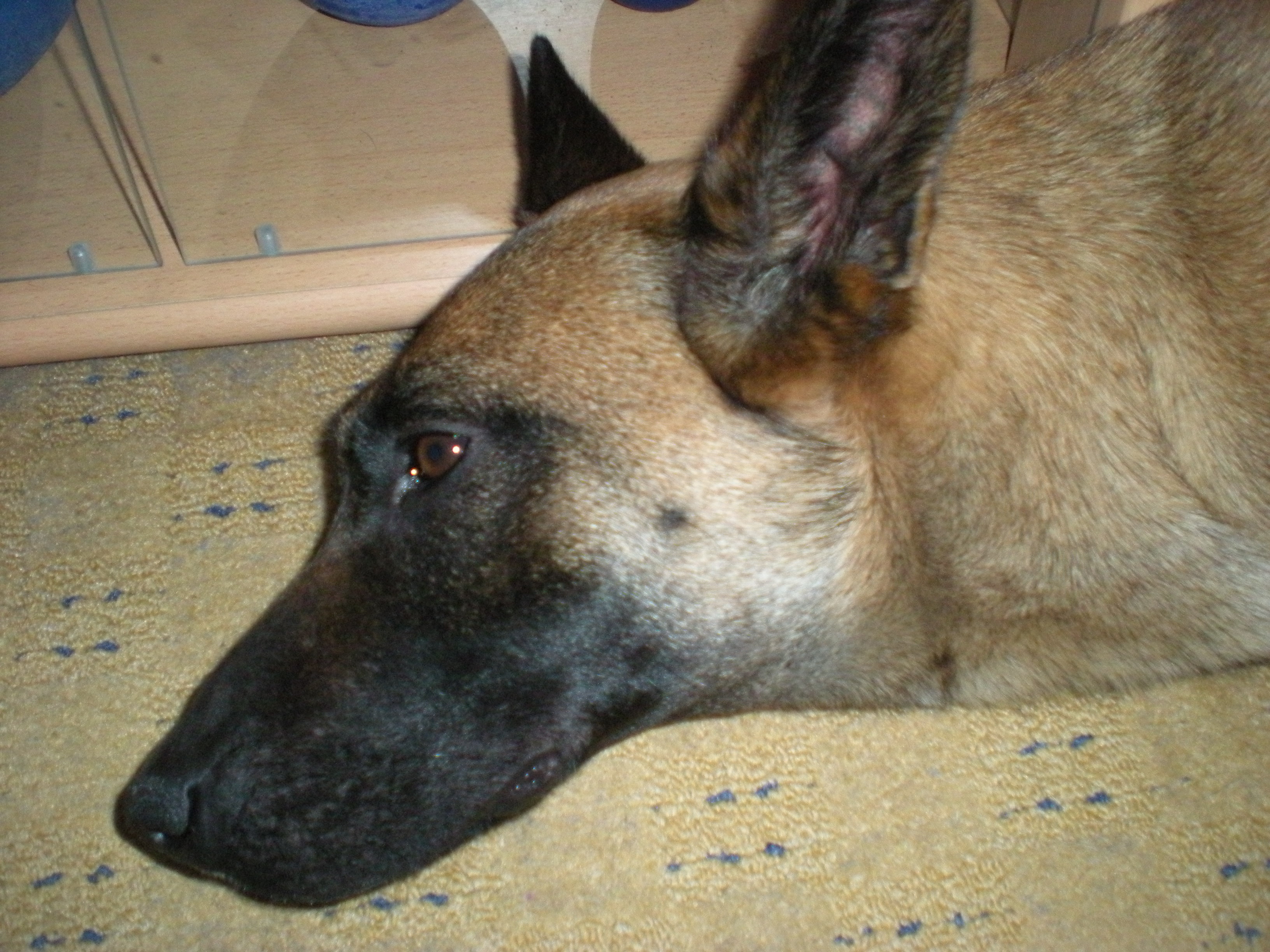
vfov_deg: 37.7
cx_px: 635
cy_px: 476
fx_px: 1394
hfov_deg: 49.0
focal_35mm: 38
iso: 400
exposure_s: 1/60
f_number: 3.1
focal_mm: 6.3
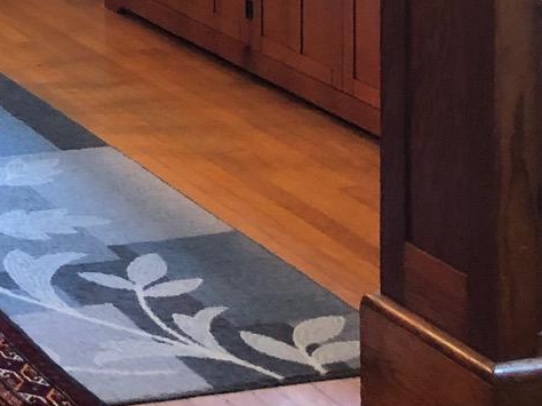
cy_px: -367
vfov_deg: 11.2
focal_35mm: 121
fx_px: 1894
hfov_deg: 14.9
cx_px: -326
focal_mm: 3.99
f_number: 1.8
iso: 50
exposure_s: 1/15
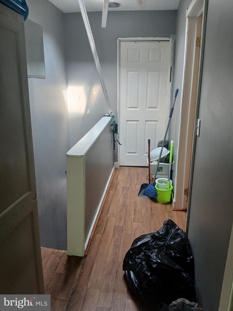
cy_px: 156
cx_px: 116
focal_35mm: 26
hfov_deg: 53.1
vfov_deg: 67.3
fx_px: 233
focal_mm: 3.98
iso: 100
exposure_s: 1/60
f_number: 1.8
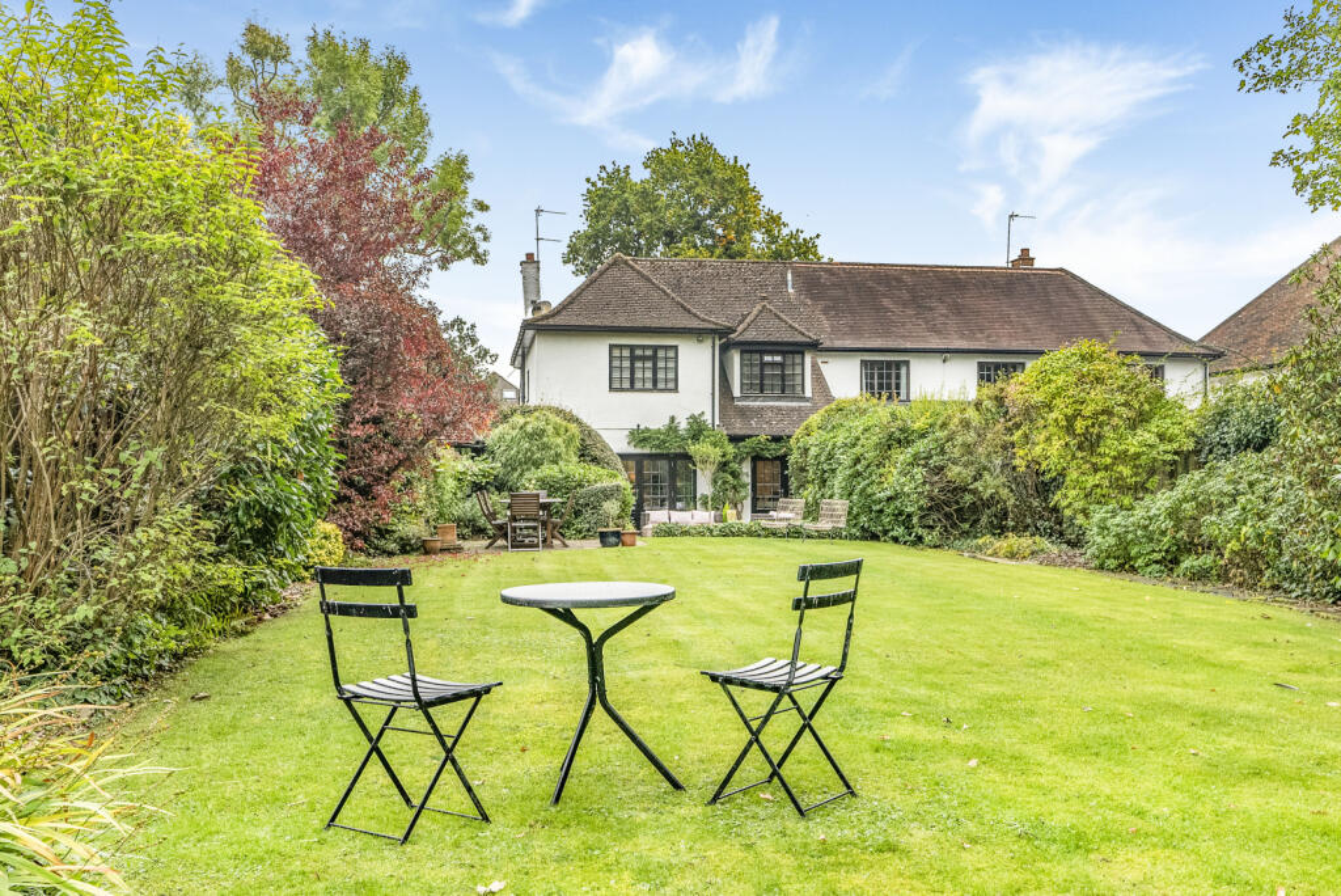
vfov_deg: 43.7
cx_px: 670
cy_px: 448
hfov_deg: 61.9
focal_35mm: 30
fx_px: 1118
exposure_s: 1/200
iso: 800
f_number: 7.1
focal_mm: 30
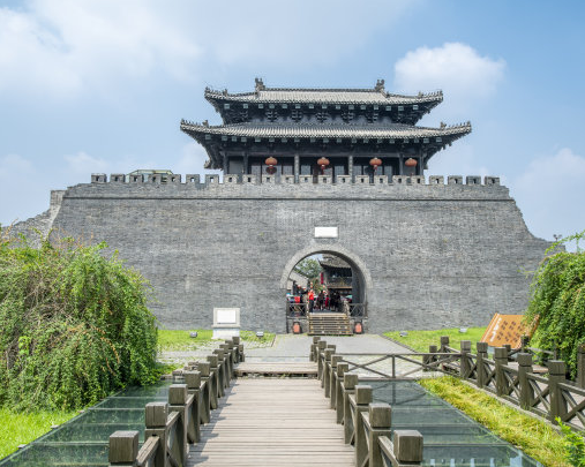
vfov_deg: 43.3
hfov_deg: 52.9
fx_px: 588
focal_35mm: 34
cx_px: 297
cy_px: 233
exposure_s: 1/160
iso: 200
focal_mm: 30
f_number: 11
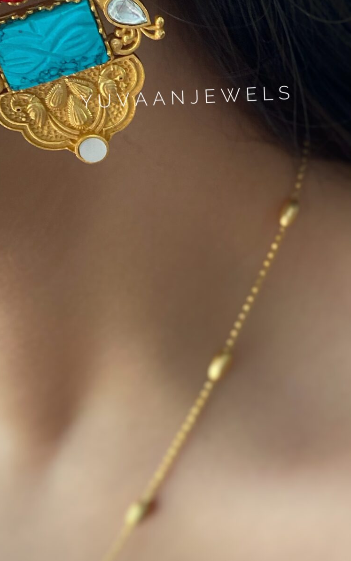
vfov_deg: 34.2
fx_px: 903
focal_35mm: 59
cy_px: 177
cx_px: 349
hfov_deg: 21.3
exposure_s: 1/60
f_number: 1.8
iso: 320
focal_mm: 4.25
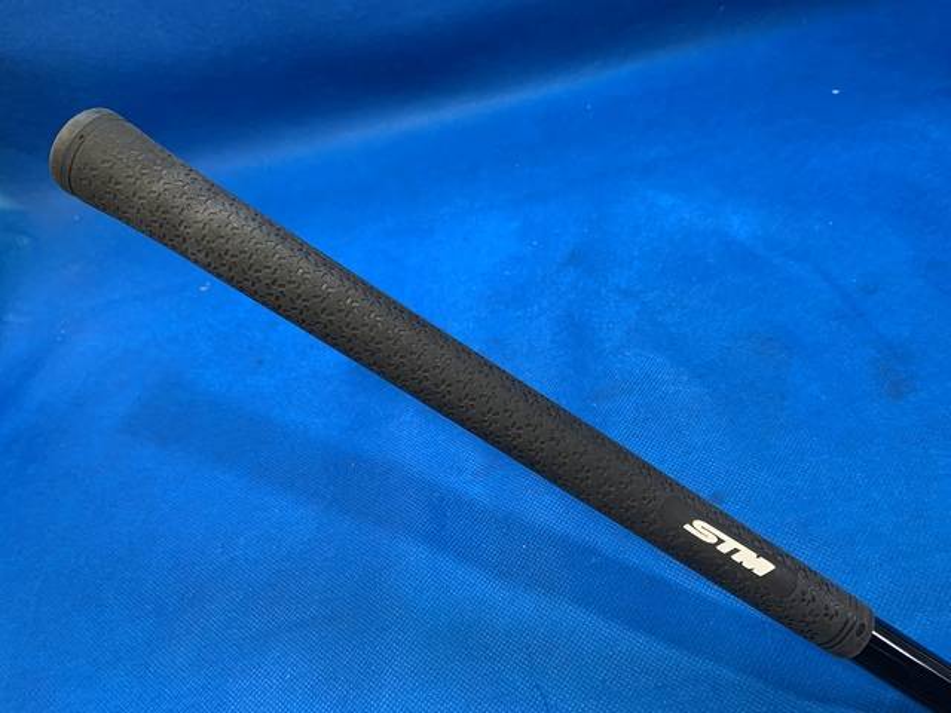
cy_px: 356
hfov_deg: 67.3
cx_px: 476
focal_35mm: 26
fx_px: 714
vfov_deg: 53.1
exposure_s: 1/60
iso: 100
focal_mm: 4.25
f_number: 1.8
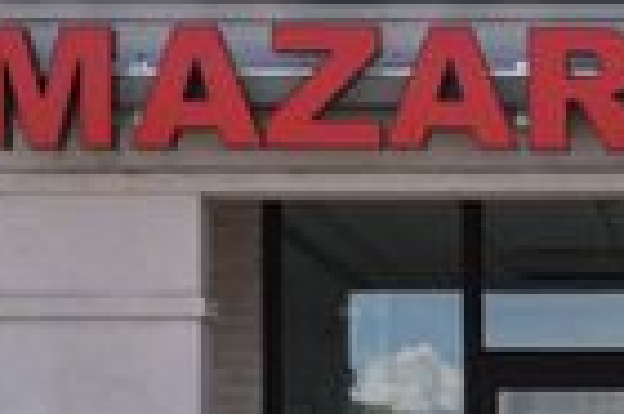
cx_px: 1003
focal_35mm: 206
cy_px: 605
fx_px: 3566
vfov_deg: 6.6
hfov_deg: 9.6
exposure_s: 1/400
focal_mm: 30
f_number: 11
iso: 400
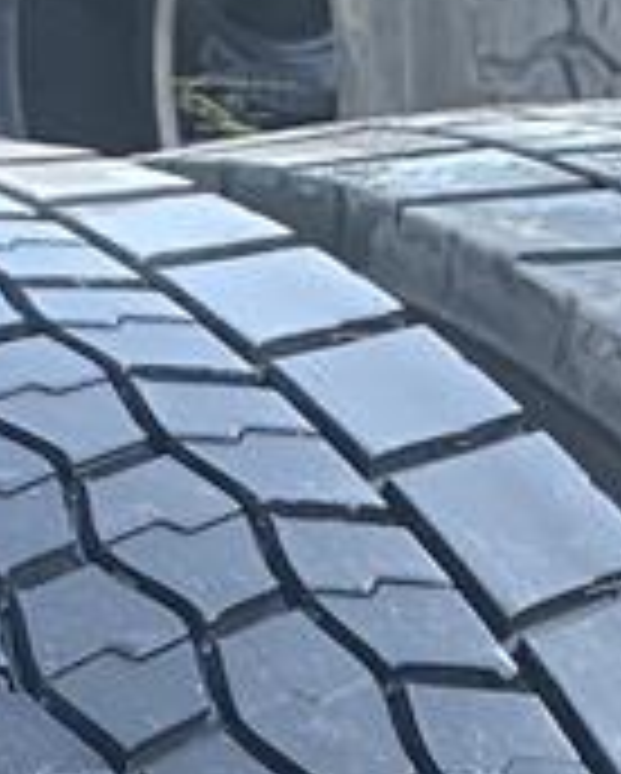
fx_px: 4082
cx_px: 857
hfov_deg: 8.5
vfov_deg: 9.7
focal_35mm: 178
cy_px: 1825
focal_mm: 4.25
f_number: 1.8
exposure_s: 1/121
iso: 64
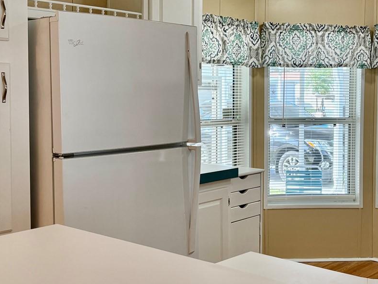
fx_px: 579
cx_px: 253
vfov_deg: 27.5
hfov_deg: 35.8
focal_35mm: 53
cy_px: 126
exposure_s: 1/215
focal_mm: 5.96
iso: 125
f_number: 1.6
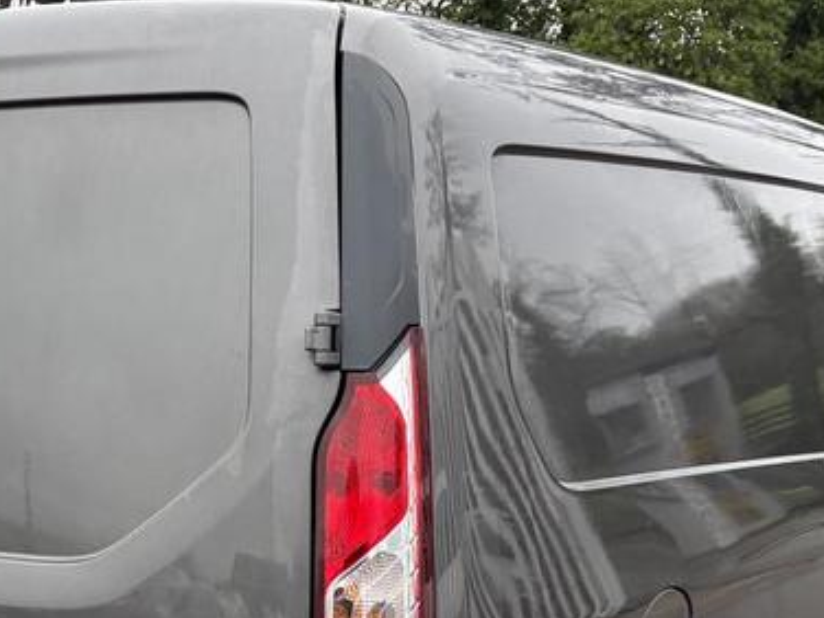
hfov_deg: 30.7
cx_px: 217
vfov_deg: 22.7
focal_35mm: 62
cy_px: 629
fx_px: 1476
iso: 64
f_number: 1.6
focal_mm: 5.96
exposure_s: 1/121
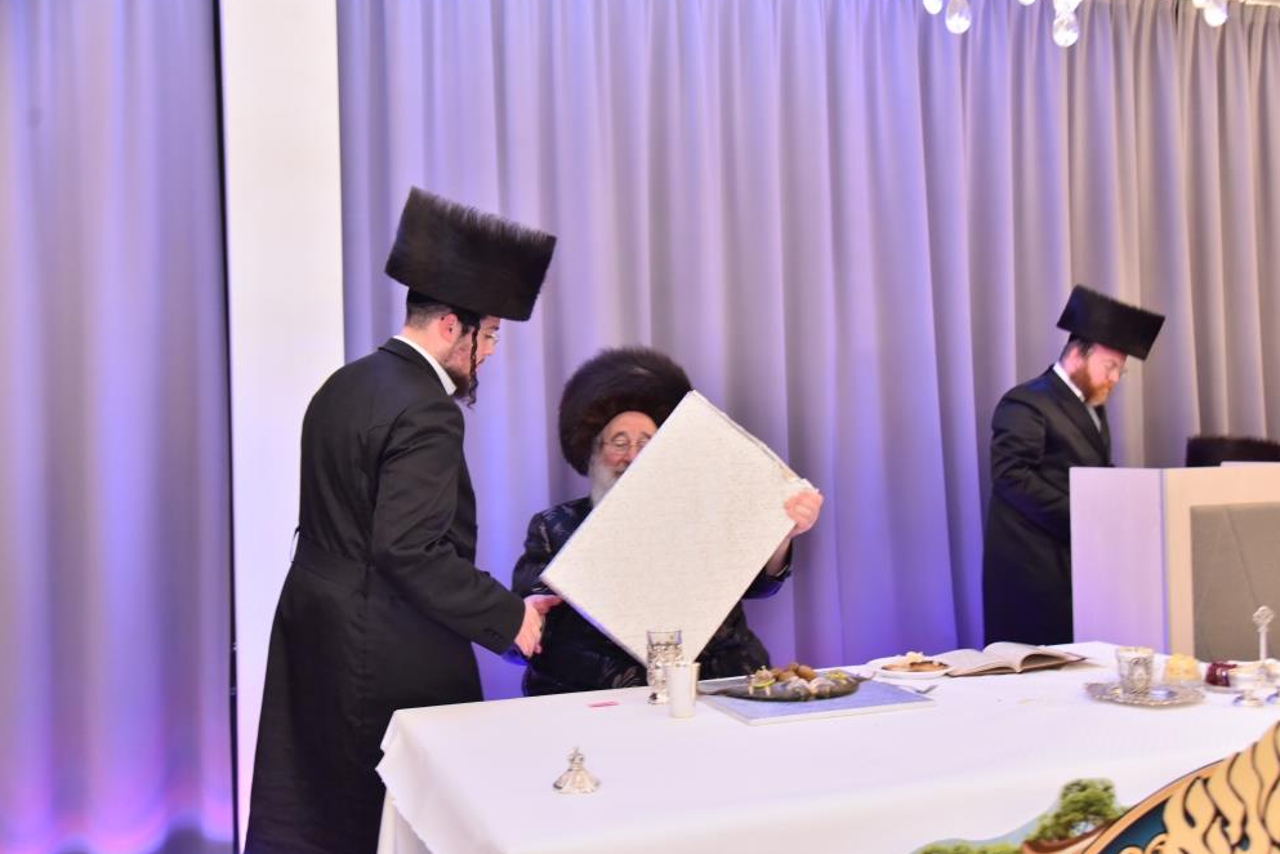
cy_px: 424
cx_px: 645
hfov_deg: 57.2
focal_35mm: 33
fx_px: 1173
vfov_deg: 40.0
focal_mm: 32
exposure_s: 1/100
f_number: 4
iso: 1600
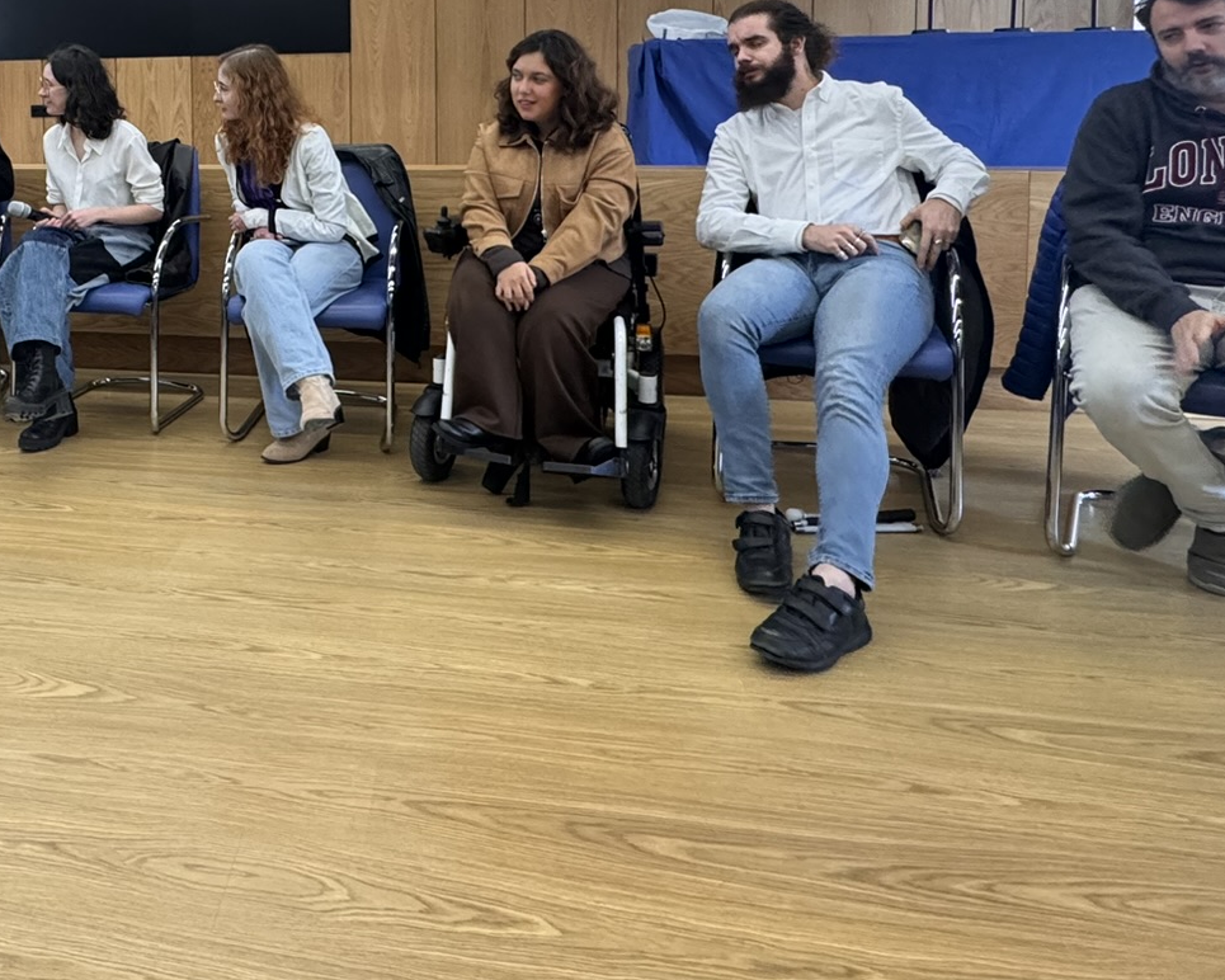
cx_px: 249
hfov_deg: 56.2
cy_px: 159
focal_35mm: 29
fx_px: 1051
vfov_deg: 46.6
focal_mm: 2.22
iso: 500
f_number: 2.2
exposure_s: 1/57
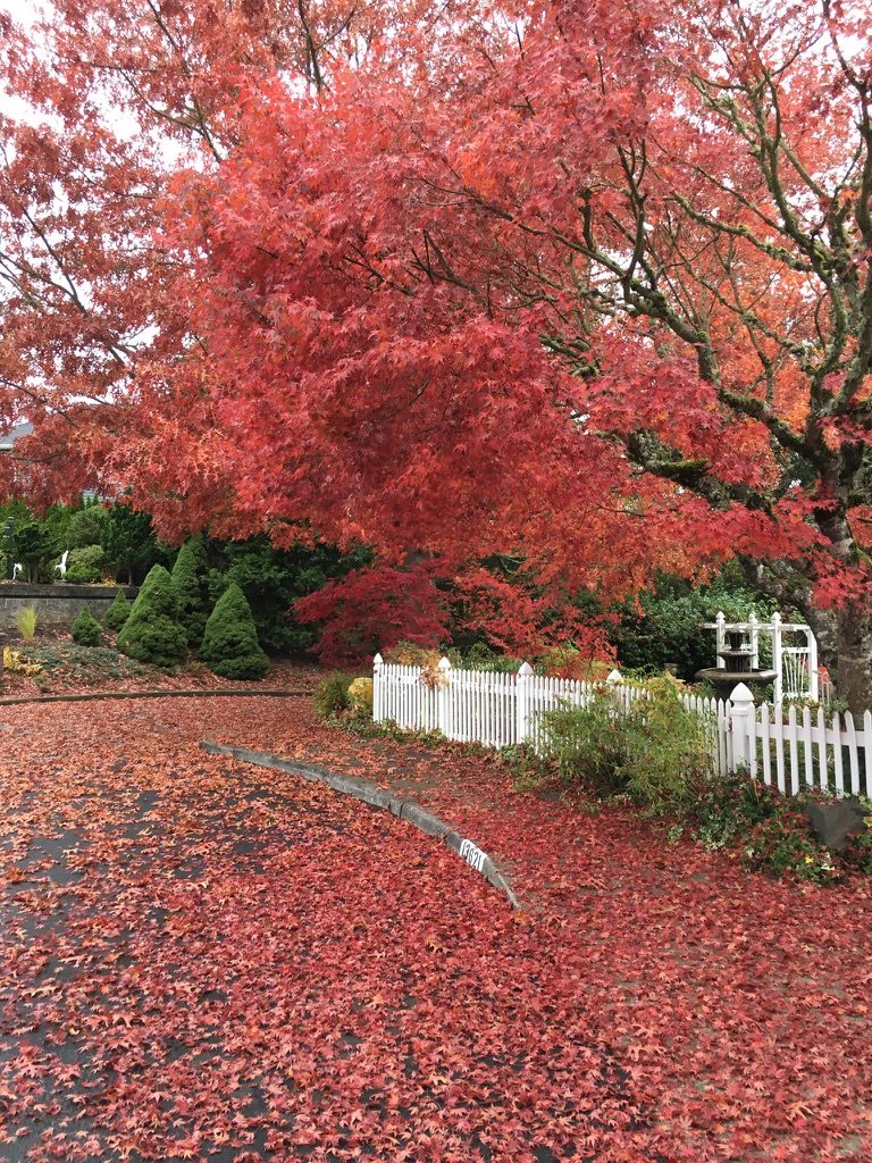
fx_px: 974
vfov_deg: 61.7
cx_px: 436
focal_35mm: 29
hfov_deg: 48.2
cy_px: 582
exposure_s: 1/30
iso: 25
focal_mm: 4.15
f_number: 2.2
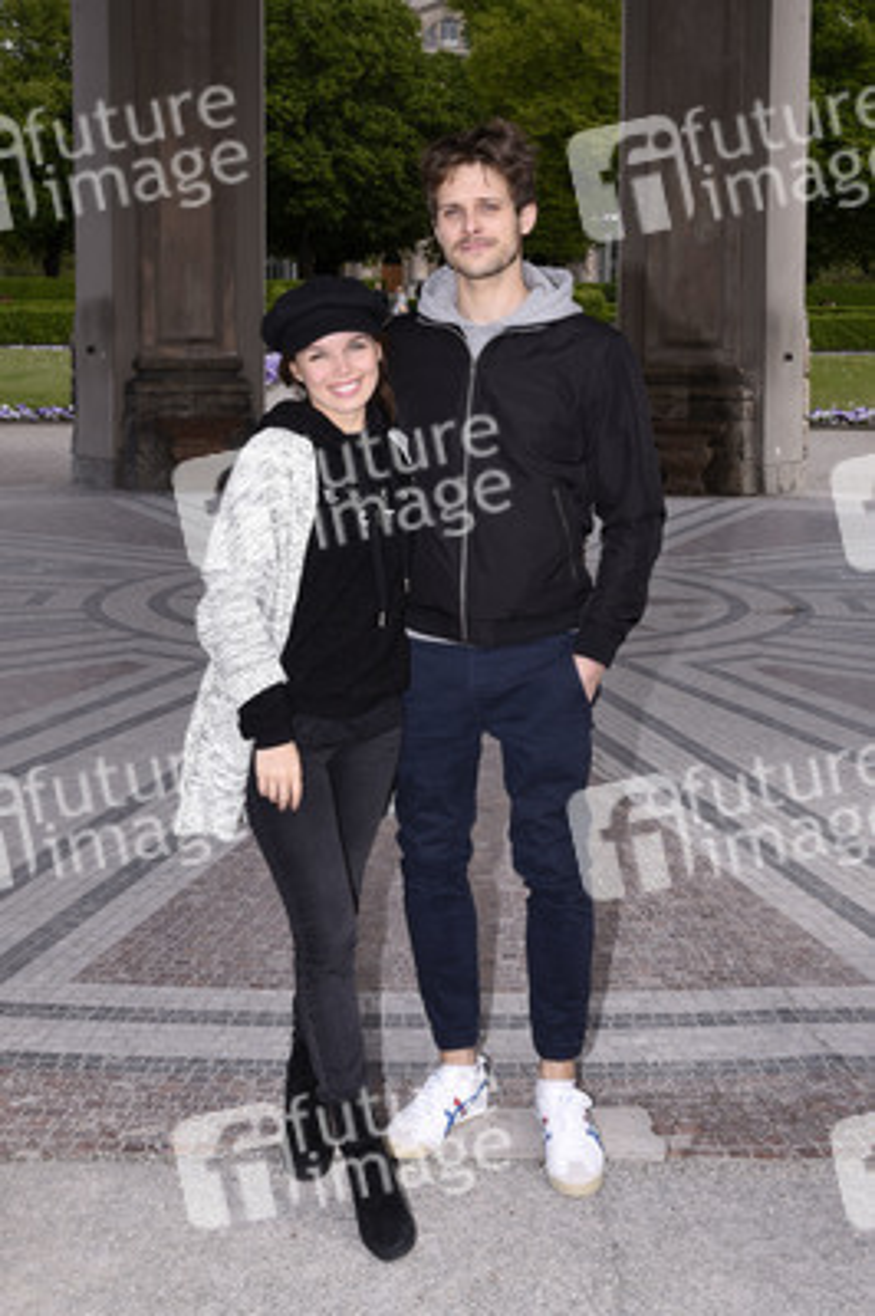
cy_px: 658
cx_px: 438
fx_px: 1461
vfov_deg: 48.5
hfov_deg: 33.3
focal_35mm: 40
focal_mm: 40
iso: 250
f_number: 11
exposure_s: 1/160
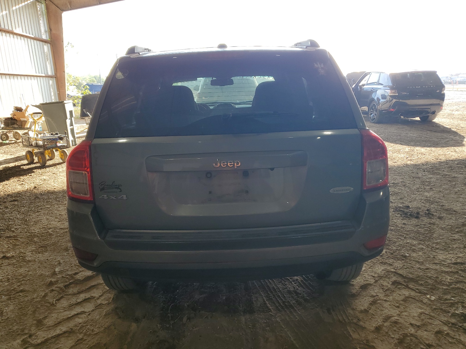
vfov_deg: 53.1
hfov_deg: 67.3
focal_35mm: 26
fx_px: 350
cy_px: 174
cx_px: 233
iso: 50
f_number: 1.5
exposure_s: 1/270
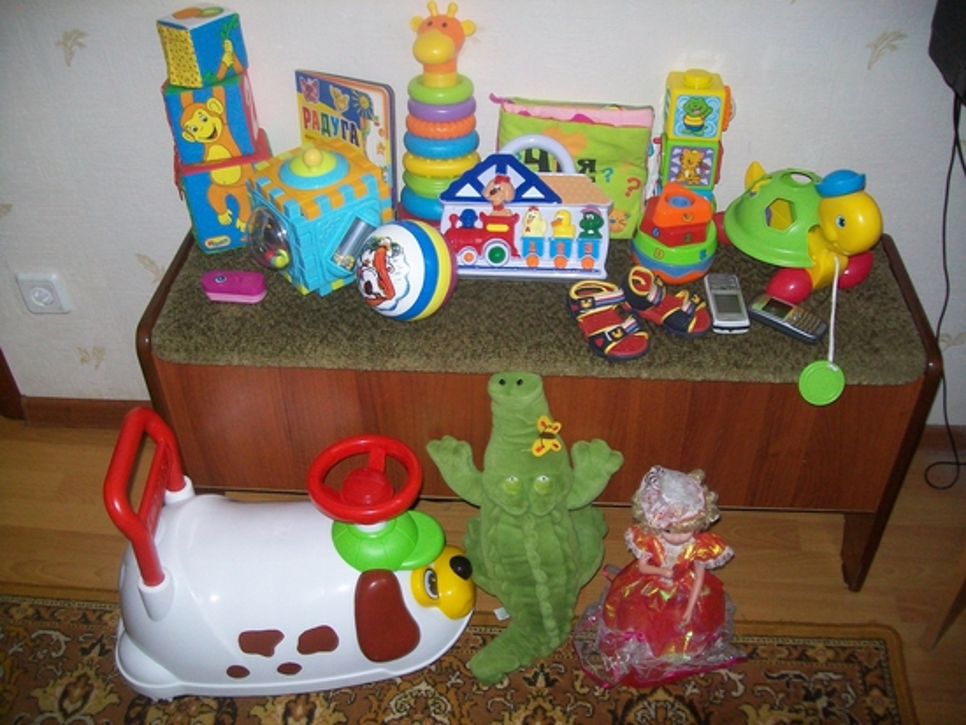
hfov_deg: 53.9
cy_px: 362
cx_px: 483
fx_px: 949
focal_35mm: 34
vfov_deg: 41.8
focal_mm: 6.1
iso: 160
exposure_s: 1/60
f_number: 2.7
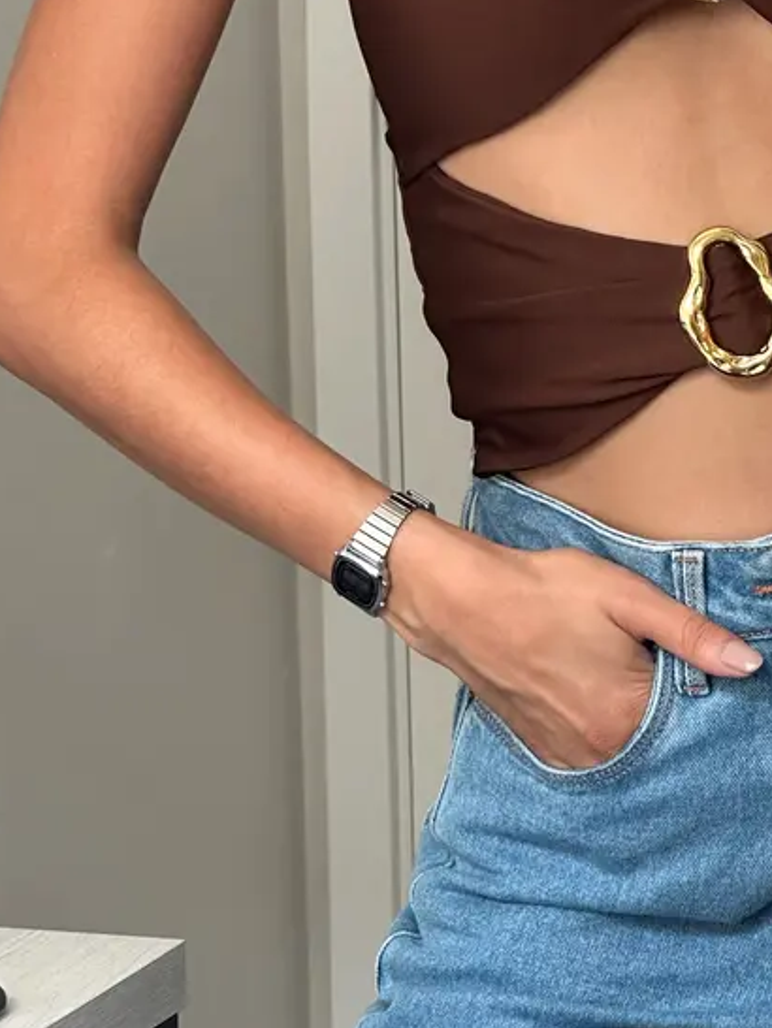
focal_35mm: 141
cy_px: 179
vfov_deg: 13.9
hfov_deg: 10.5
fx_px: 4189
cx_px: 682
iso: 160
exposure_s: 1/99
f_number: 2.8
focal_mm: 9
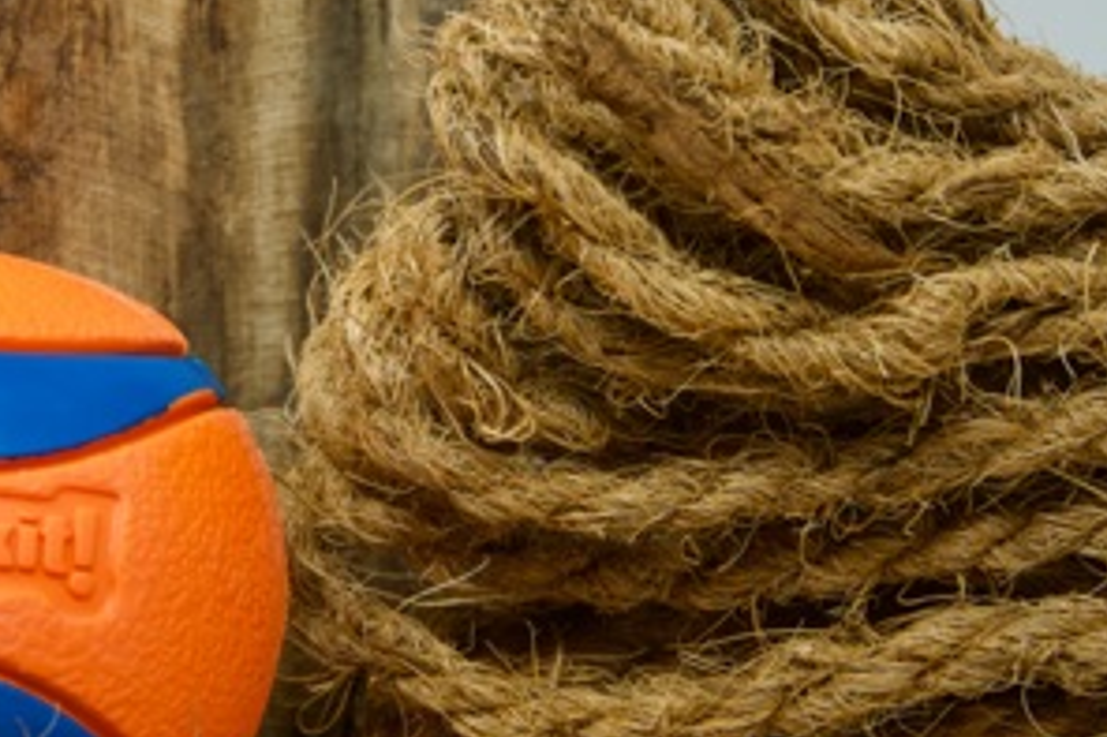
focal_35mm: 231
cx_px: 404
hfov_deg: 8.9
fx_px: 7110
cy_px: 114
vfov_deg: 5.9
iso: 640
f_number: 5.6
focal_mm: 57
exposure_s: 1/160
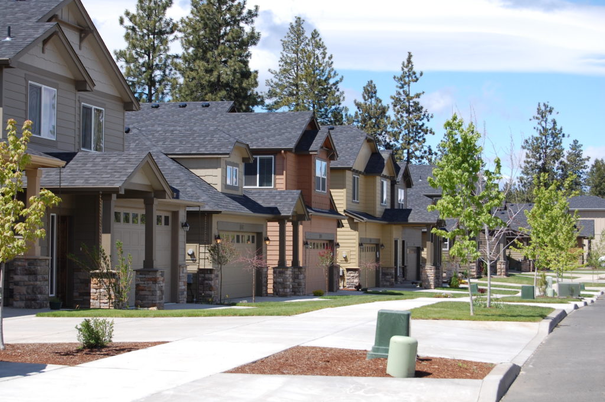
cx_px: 302
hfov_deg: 26.0
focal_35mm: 78
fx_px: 1310
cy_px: 201
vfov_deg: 17.5
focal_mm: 52
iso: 200
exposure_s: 1/320
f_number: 9
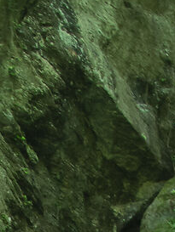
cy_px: 688
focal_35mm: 203
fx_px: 1367
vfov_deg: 8.3
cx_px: -67
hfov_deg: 7.2
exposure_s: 1/20
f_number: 5.6
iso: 1250
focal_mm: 24
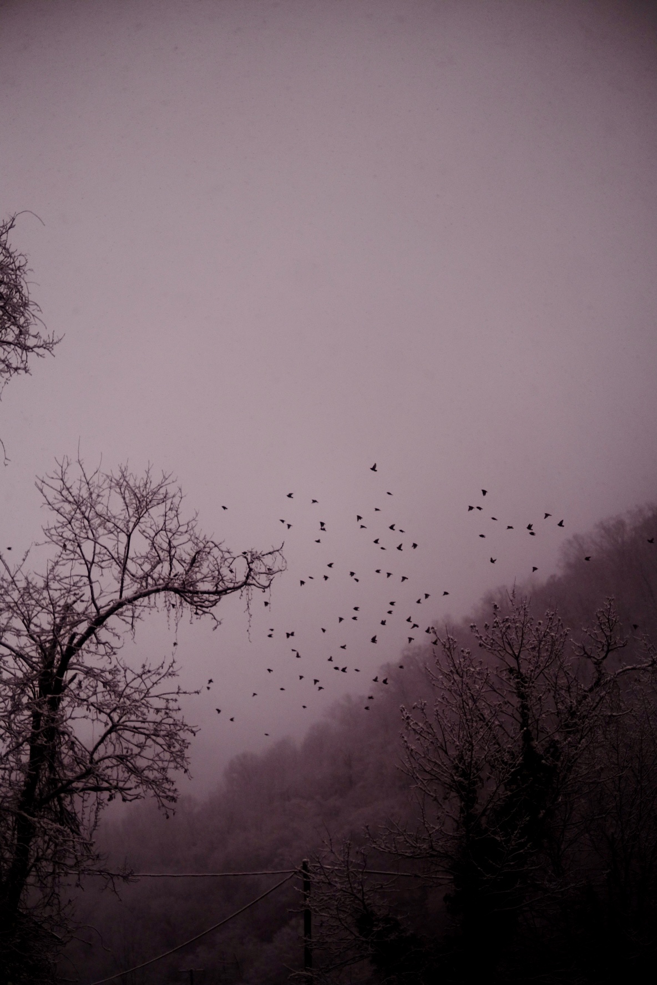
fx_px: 1451
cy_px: 492
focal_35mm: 53
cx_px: 328
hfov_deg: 25.5
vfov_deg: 37.5
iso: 320
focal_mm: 35
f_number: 1.4
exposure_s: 1/3800
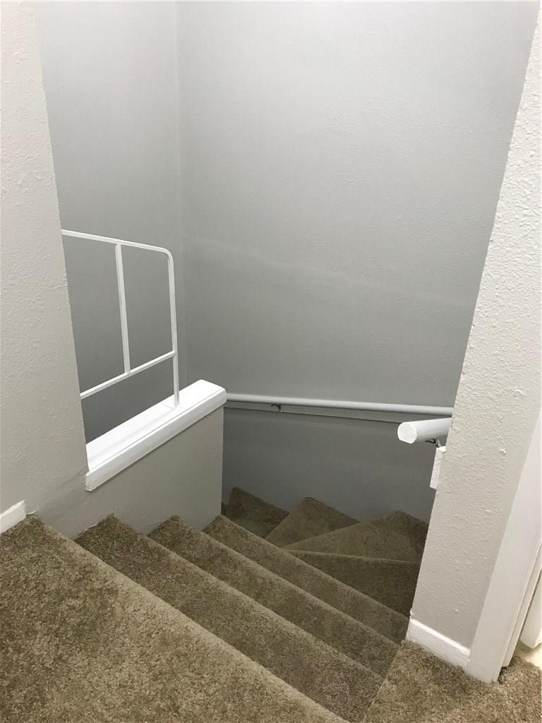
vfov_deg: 63.4
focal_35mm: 28
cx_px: 271
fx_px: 585
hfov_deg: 49.7
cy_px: 362
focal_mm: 3.99
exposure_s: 1/17
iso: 40
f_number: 1.8
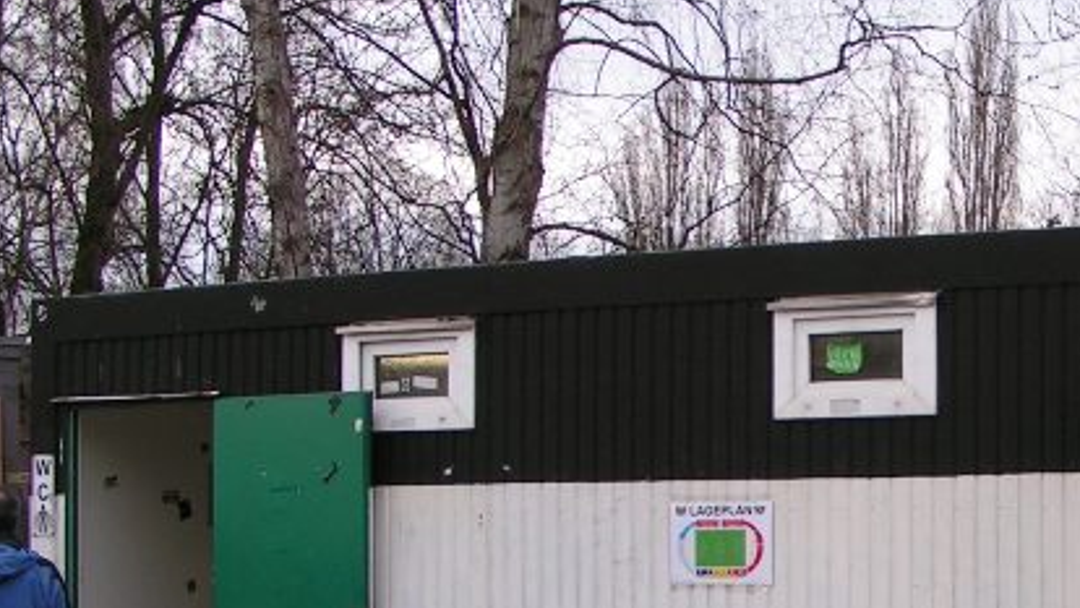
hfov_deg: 26.1
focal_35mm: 80
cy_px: 491
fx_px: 2291
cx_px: 850
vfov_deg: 15.0
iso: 50
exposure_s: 1/125
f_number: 4.5
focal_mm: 5.8
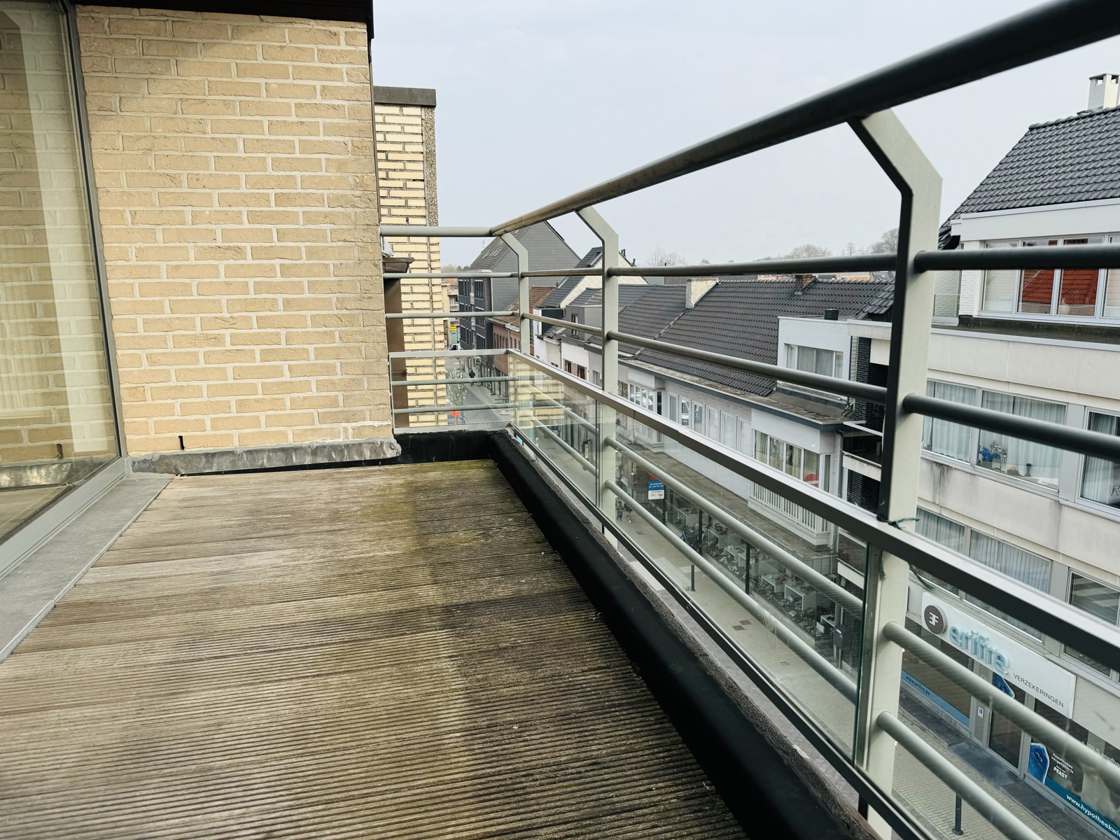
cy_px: 420
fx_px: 777
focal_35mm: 24
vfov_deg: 56.8
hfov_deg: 71.6
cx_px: 560
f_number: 1.78
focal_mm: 6.76
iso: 80
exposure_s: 1/1923
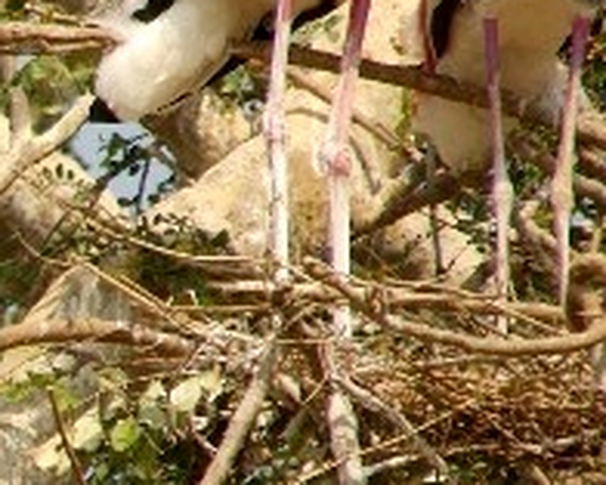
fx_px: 18106
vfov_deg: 1.5
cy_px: 292
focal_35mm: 1009
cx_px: -578
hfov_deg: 1.9
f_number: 6.7
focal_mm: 175
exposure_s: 1/500
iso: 160
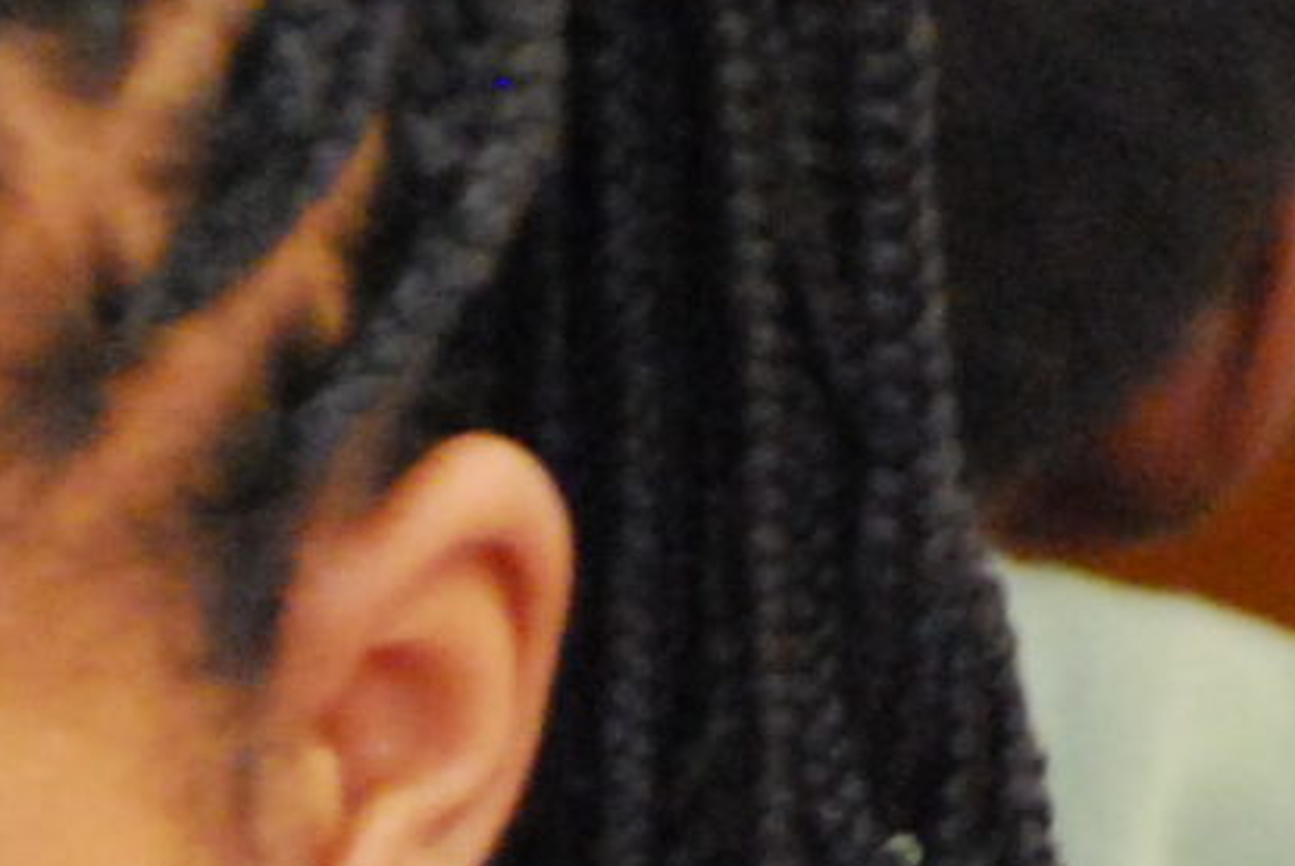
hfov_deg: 1.8
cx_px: -109
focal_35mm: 1132
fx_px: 40763
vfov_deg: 1.2
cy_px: 1763
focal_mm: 122
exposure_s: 1/15
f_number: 5
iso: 1600
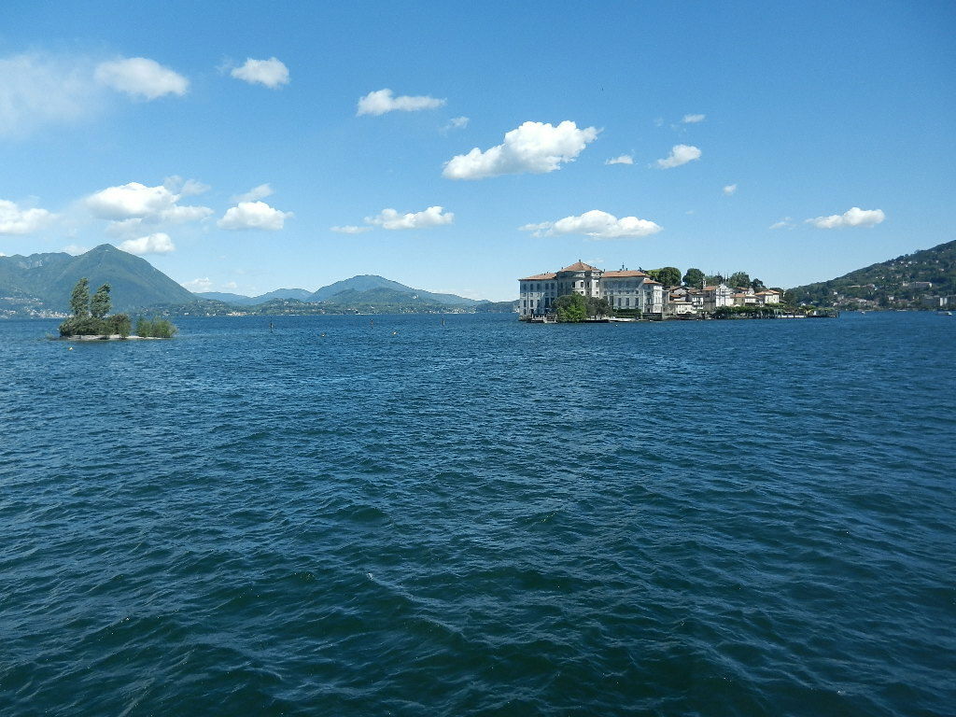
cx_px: 478
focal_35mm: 25
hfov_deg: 69.4
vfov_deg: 54.9
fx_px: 690
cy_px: 358
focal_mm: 4.5
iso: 160
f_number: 3.5
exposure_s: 1/800
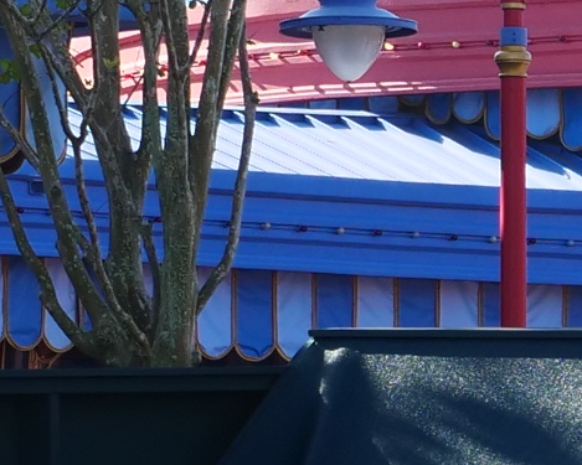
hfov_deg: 5.2
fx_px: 6389
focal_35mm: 371
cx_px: 938
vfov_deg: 4.2
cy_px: 546
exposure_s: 1/640
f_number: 3.5
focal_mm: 24
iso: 200
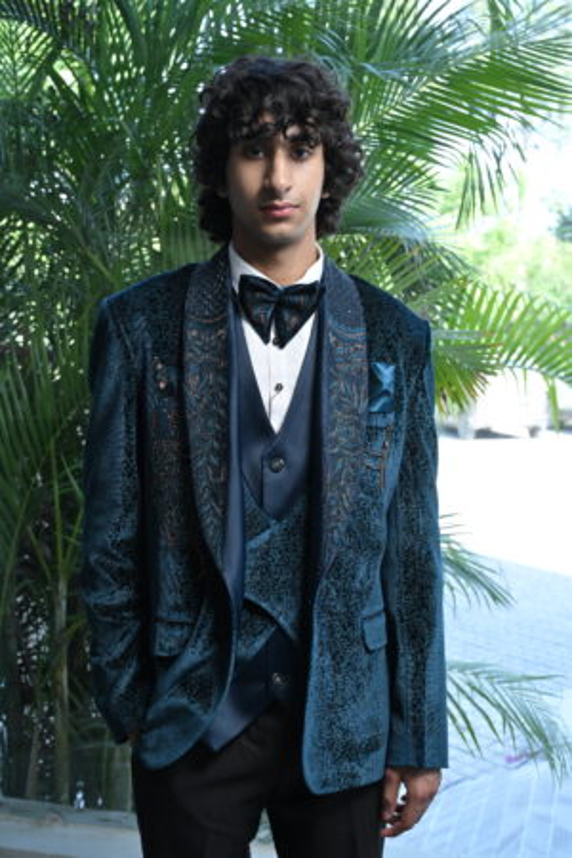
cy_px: 429
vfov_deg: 44.5
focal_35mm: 44
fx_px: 1049
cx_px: 286
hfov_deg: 30.5
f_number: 6.3
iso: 640
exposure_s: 1/125
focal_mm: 44
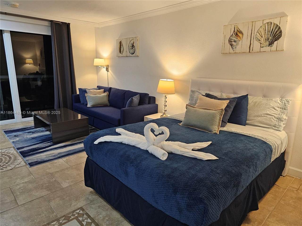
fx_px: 201
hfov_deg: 73.9
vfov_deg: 58.9
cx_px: 151
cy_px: 113
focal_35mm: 23
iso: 640
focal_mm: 6.3
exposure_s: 1/120
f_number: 1.7
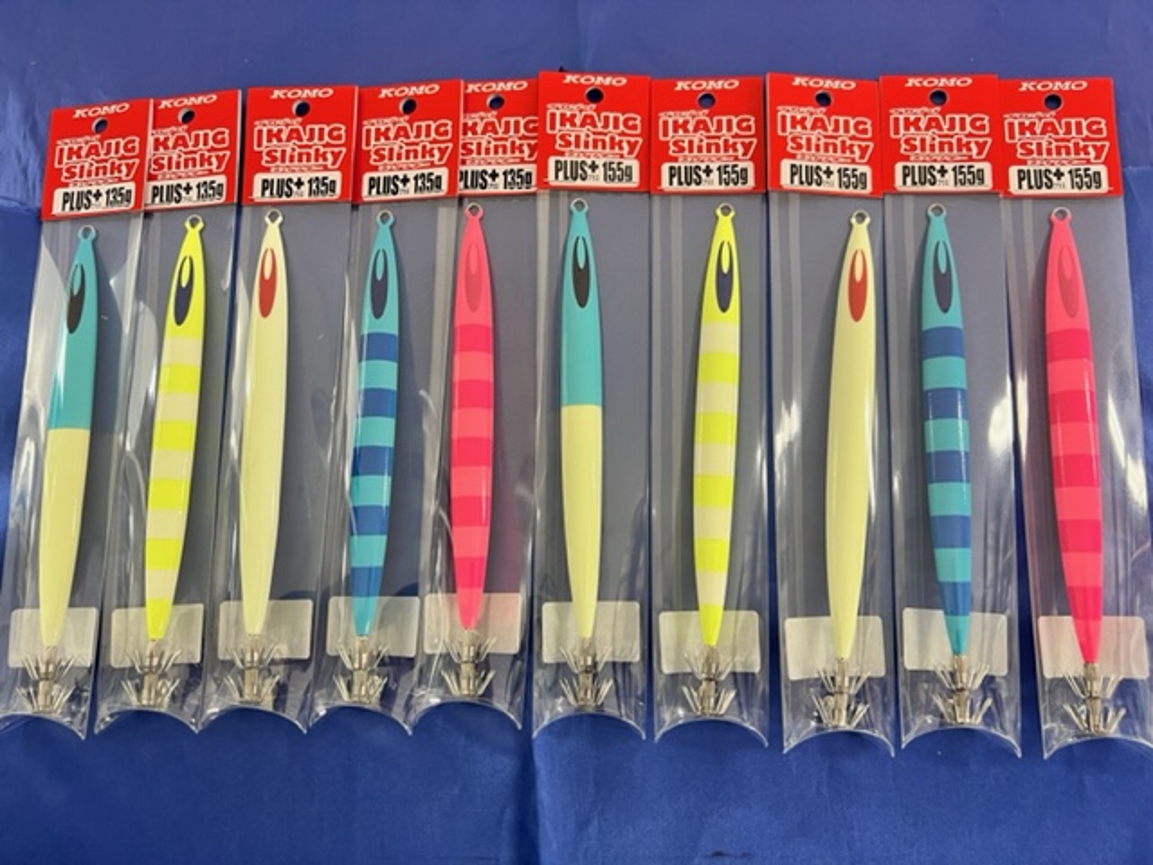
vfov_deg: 53.1
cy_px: 432
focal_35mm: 26
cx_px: 576
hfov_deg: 67.3
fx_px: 866
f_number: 1.5
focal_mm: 5.7
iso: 80
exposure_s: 1/50
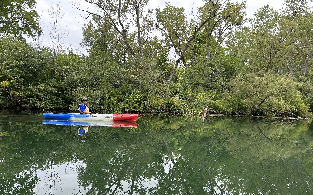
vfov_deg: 44.3
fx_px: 239
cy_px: 117
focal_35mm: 28
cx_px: 157
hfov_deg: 66.5
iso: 50
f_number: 1.5
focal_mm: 5.7
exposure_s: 1/797
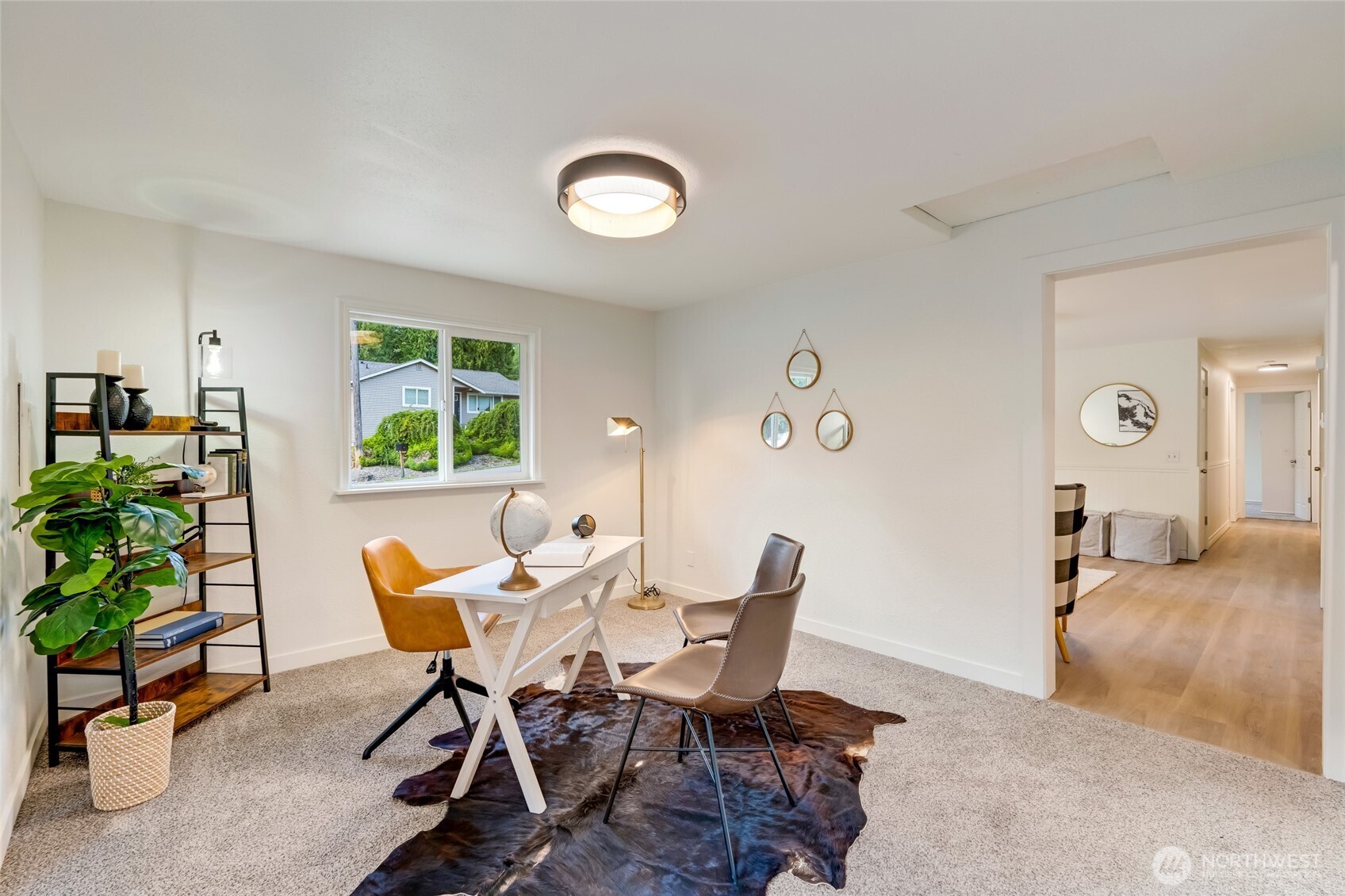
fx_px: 598
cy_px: 448
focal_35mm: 16
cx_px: 672
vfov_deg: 73.7
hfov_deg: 96.7
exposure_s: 1/200
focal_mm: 16
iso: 400
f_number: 9
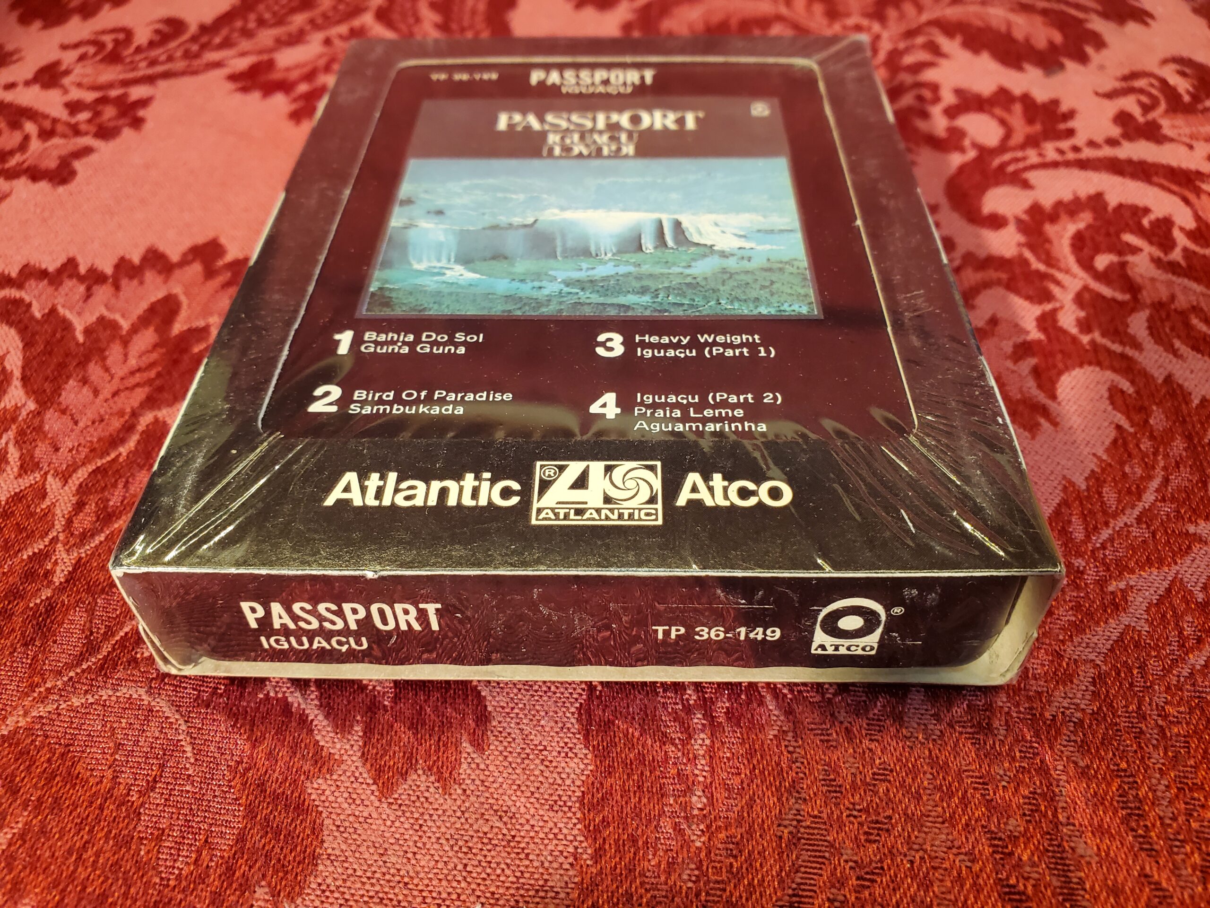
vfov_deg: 53.1
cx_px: 605
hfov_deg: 67.3
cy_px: 454
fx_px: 909
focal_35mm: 26
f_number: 2.4
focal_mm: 4.3
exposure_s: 1/120
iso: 320
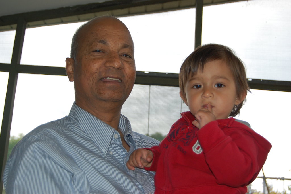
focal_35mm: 57
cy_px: 97
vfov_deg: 23.7
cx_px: 146
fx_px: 460
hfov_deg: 35.1
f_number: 4.8
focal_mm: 38
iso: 400
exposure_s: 1/250
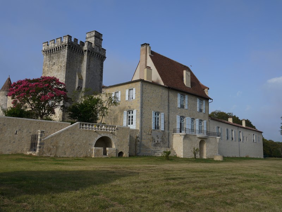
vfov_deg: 44.2
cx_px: 141
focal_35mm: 32
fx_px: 261
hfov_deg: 56.8
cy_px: 106
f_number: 9
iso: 160
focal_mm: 16
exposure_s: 1/400
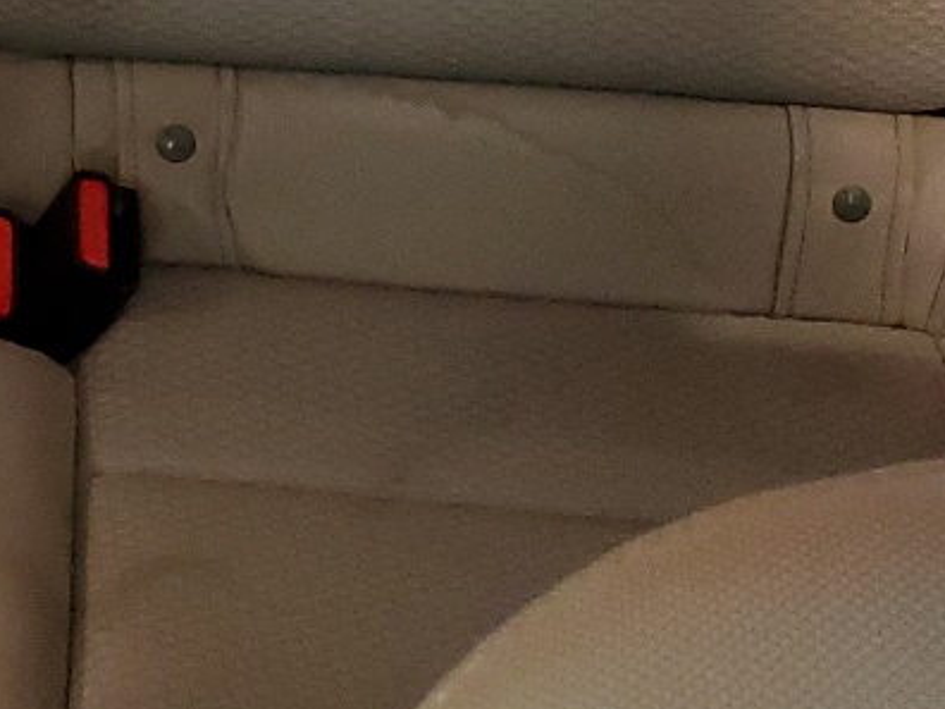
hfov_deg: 17.9
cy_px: -573
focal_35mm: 105
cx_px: -162
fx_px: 2866
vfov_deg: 12.8
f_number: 1.5
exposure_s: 1/60.2
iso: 405
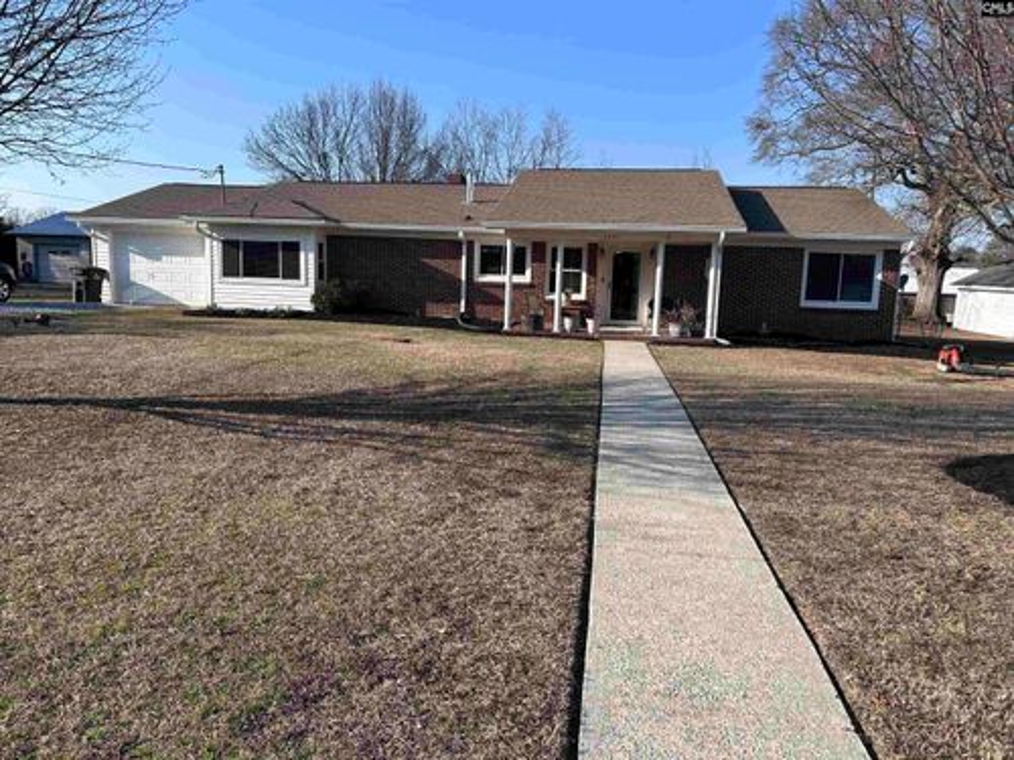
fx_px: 762
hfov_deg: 67.3
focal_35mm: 26
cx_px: 507
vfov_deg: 53.1
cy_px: 380
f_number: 1.5
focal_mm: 5.7
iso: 50
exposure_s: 1/2841
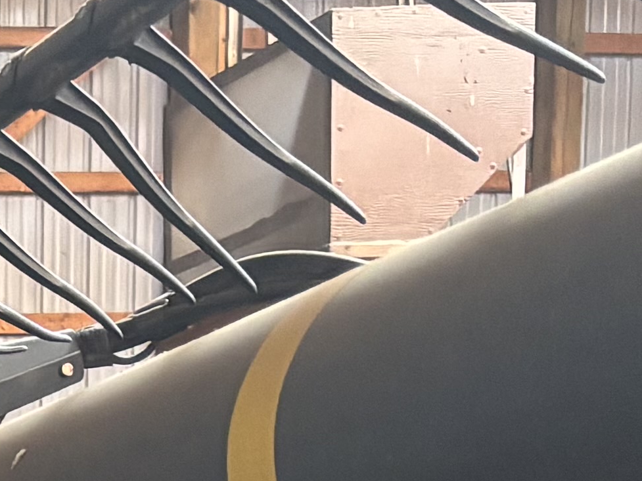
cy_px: 1377
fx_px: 2819
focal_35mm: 152
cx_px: -708
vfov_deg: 8.4
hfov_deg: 11.5
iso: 640
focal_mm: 5.96
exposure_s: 1/40
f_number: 1.6
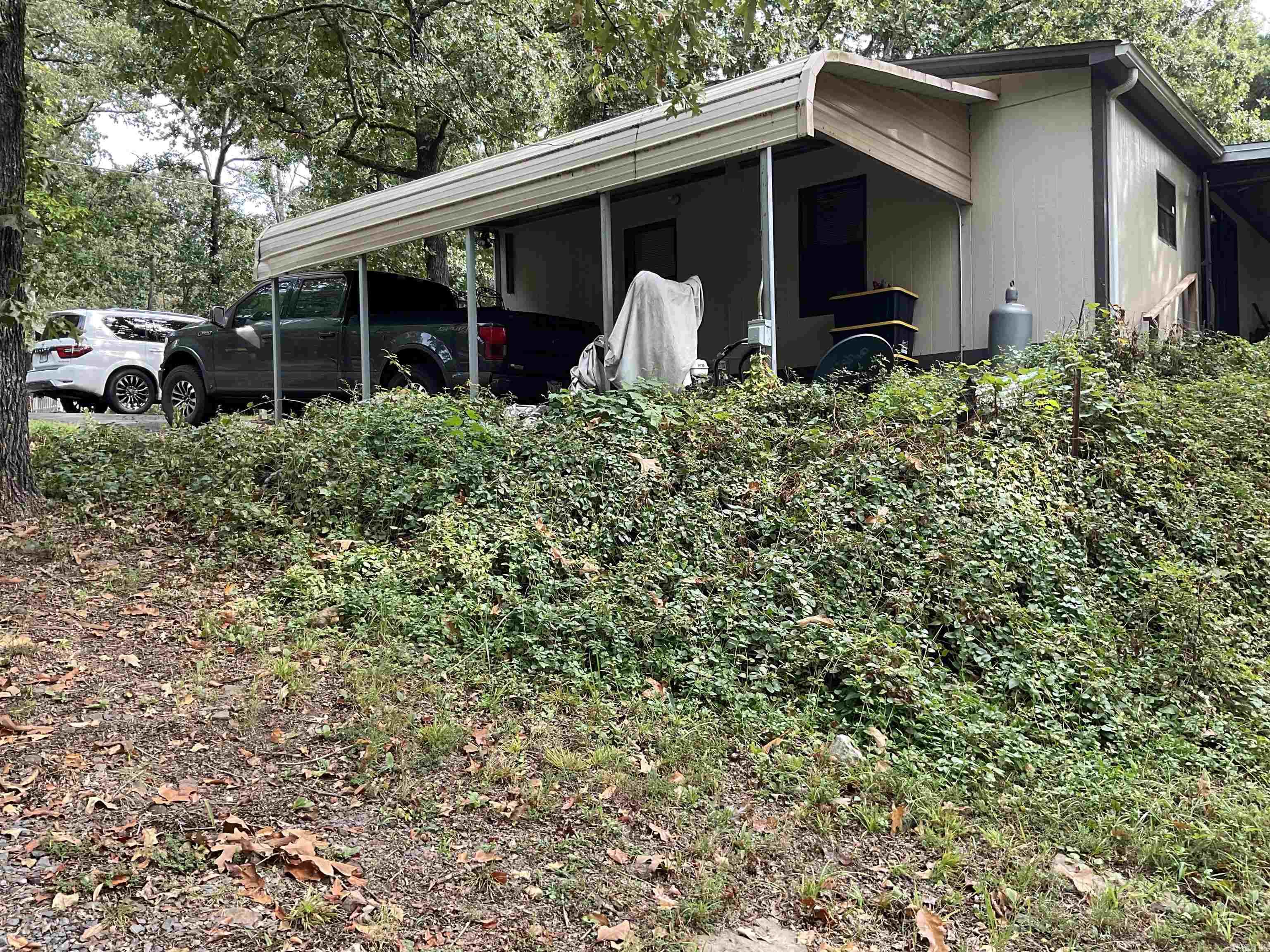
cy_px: 476
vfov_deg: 48.2
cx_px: 635
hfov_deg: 61.7
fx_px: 1064
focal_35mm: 29
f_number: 1.8
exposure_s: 1/132
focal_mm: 3
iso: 16
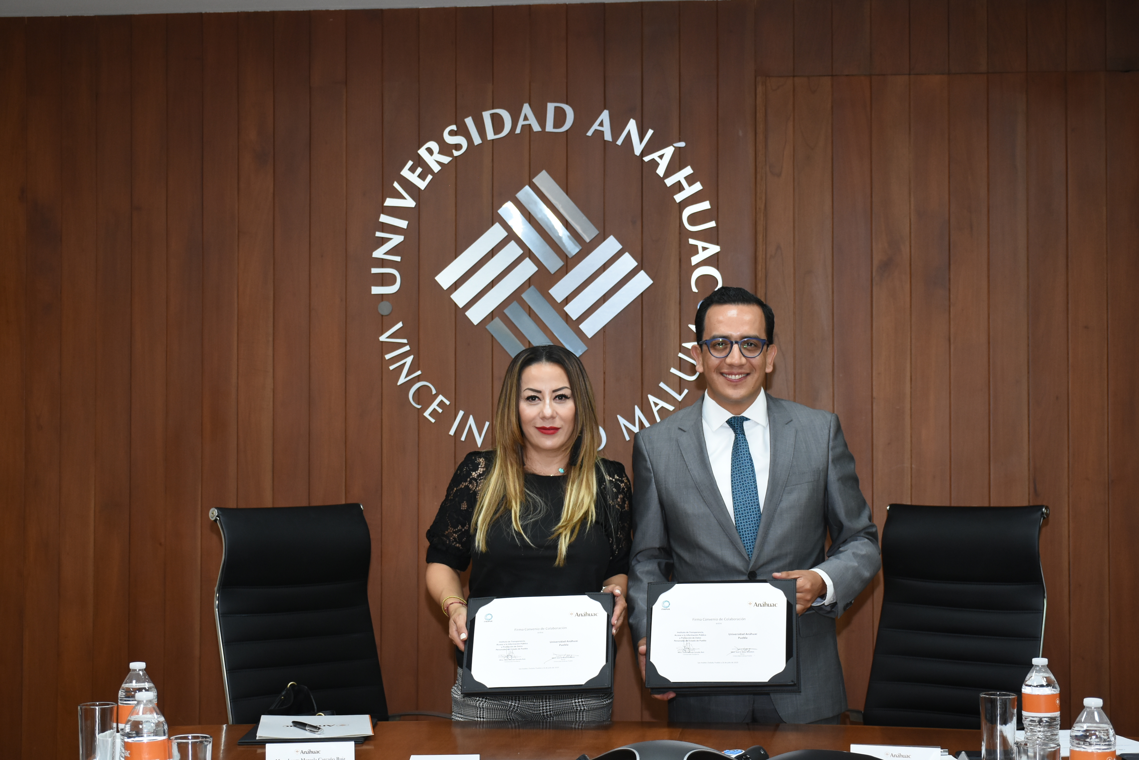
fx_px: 1804
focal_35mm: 57
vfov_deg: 23.8
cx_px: 570
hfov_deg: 35.0
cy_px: 380
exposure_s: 1/80
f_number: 5.6
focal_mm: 38
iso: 800
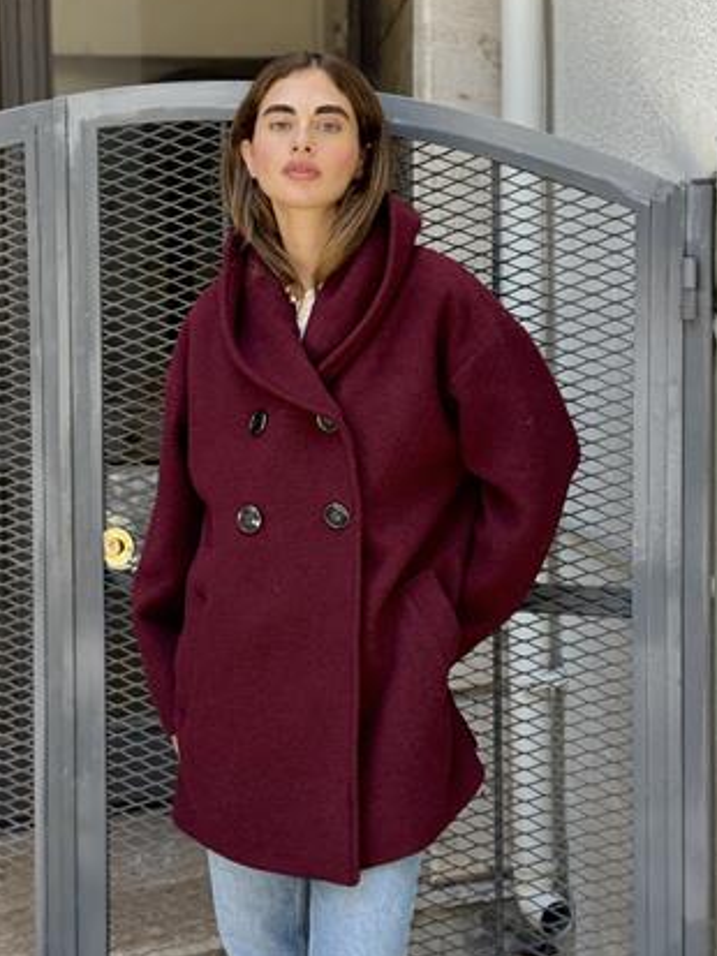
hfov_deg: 23.7
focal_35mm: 62
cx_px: 326
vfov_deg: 31.1
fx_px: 1711
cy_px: 399
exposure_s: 1/268
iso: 64
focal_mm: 6.76
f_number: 1.78
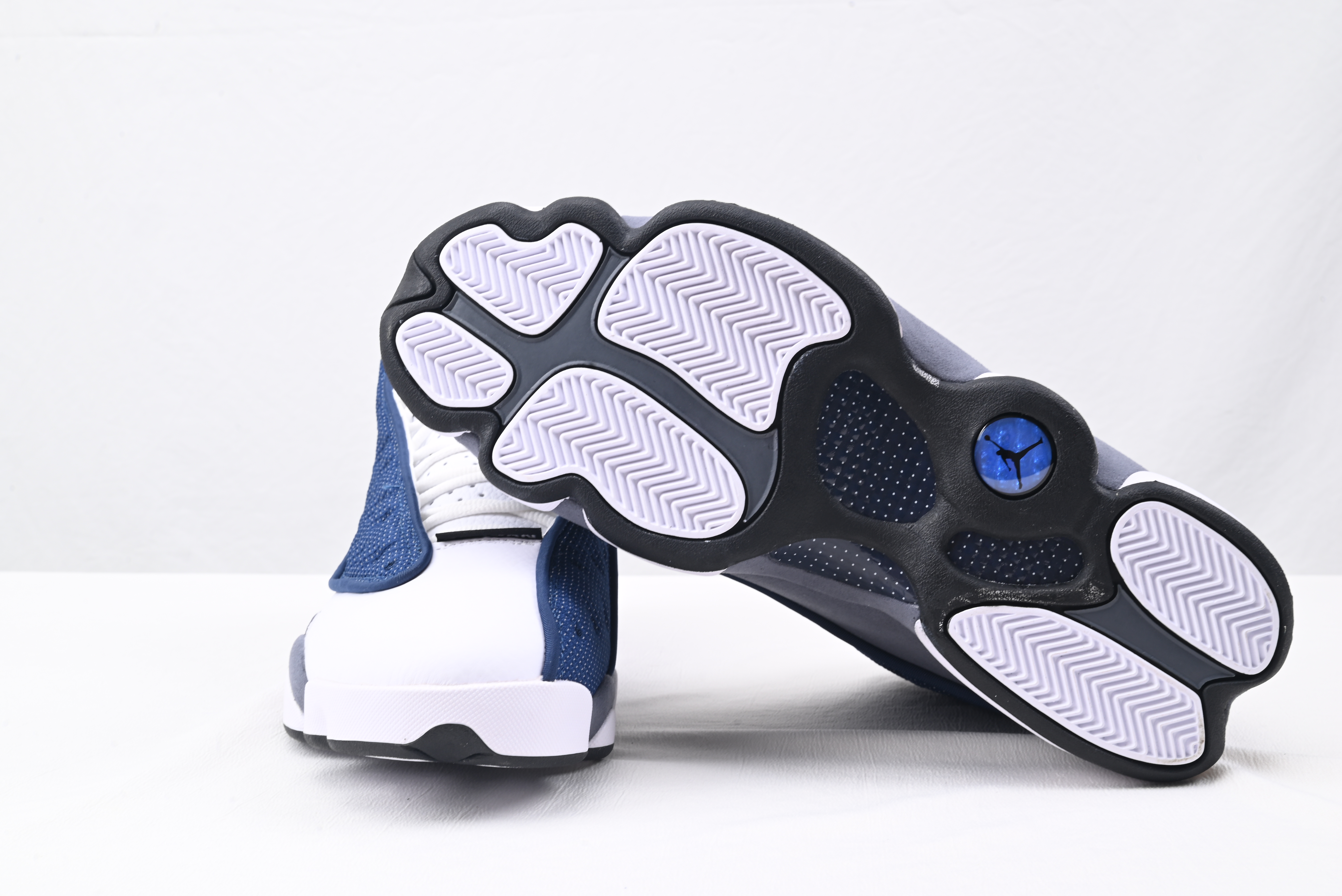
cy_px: 448
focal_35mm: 40
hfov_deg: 48.4
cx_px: 671
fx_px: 1492
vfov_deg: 33.4
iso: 100
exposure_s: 1/2
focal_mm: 40
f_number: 16
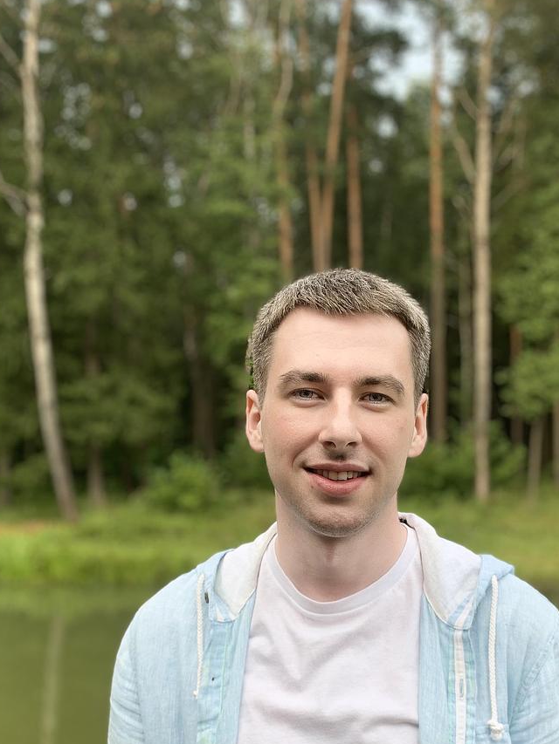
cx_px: 323
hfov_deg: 36.7
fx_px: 840
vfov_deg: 46.6
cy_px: 533
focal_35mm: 39
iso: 25
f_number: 1.8
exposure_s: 1/171
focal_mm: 4.25
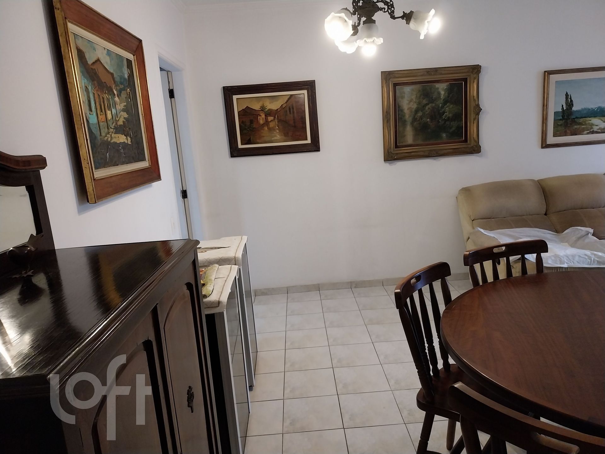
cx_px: 302
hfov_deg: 67.3
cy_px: 227
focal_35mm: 26
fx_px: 454
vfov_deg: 53.1
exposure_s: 1/50
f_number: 1.8
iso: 250
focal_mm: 4
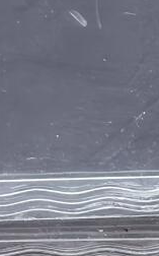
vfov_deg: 5.4
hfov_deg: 3.4
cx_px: -501
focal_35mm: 364
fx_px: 2529
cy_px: -543
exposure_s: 1/100
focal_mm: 6.98
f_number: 2.8
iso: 160
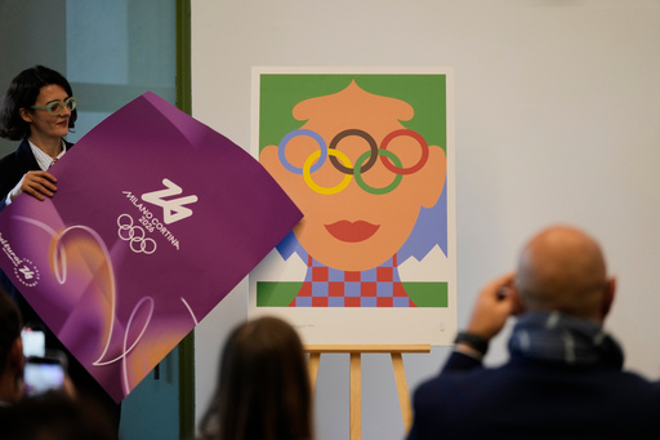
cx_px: 330
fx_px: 2236
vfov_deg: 11.2
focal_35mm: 122
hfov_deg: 16.8
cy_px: 220
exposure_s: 1/320
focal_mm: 122
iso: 1600
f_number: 2.8
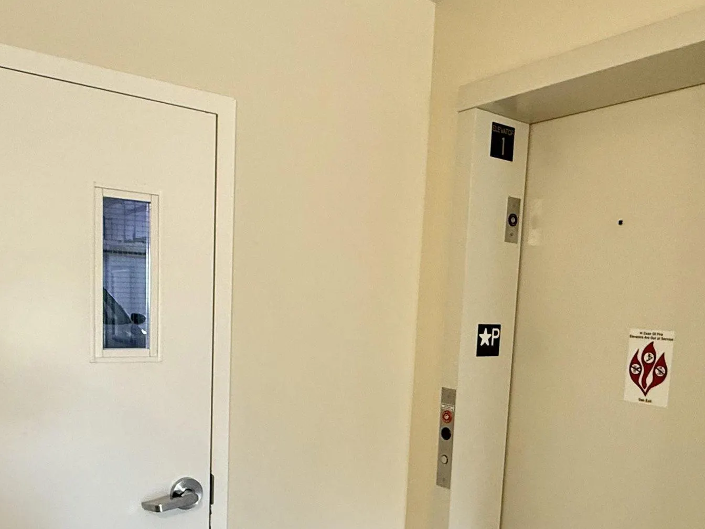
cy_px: 369
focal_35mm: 32
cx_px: 369
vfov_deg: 43.3
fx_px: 652
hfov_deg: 56.8
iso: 400
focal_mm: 2.22
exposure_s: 1/60
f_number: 2.2
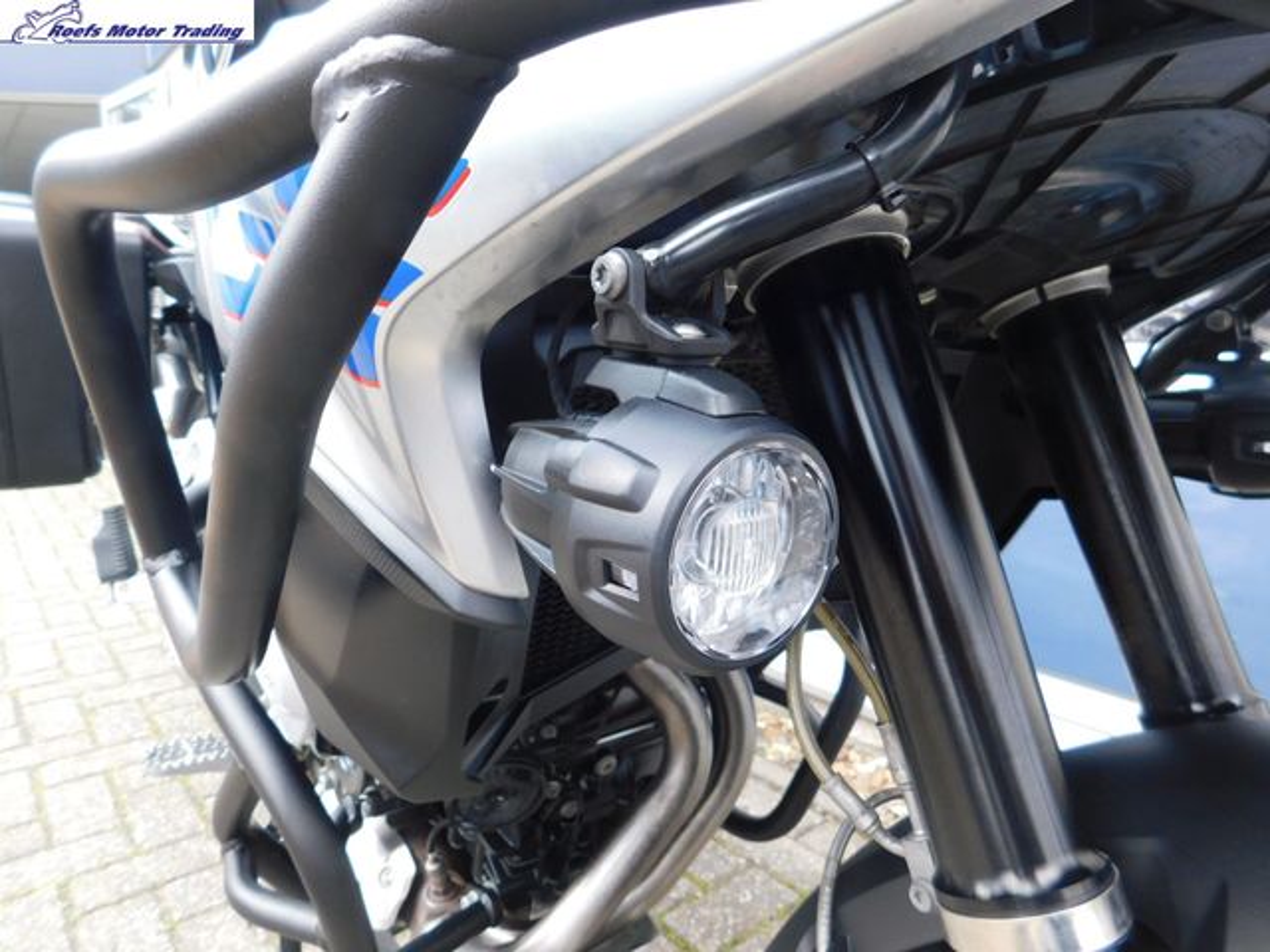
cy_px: 476
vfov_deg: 58.9
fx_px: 844
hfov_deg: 73.9
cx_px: 635
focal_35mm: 23
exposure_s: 1/80
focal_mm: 4
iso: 125
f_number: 3
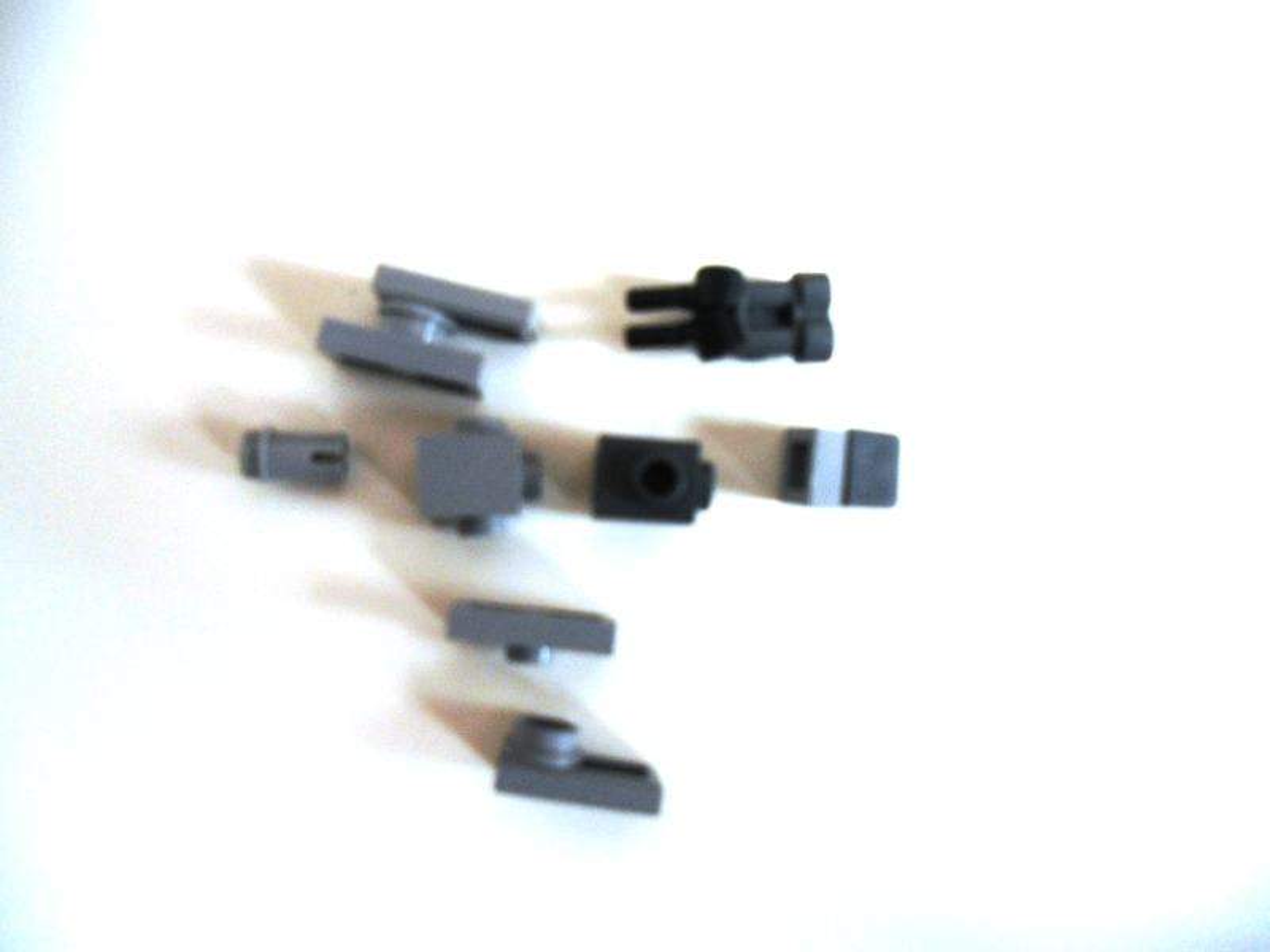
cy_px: 476
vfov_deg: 51.4
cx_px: 635
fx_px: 991
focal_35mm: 27
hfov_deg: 65.3
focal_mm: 4.9
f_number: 3.2
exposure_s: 1/6
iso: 200
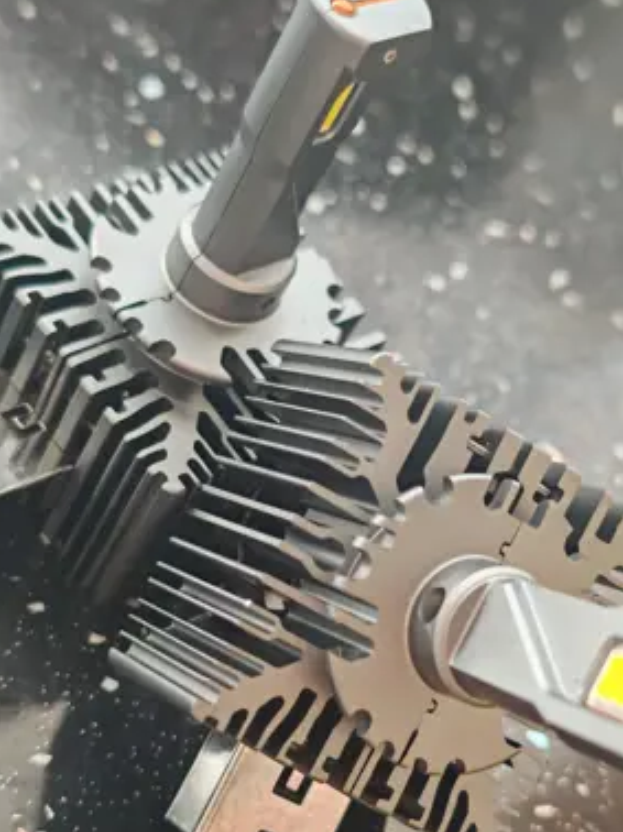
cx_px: 295
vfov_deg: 27.0
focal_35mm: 72
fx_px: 1730
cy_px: 420
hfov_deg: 20.4
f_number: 1.4
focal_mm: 6.83
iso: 250
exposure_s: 1/50
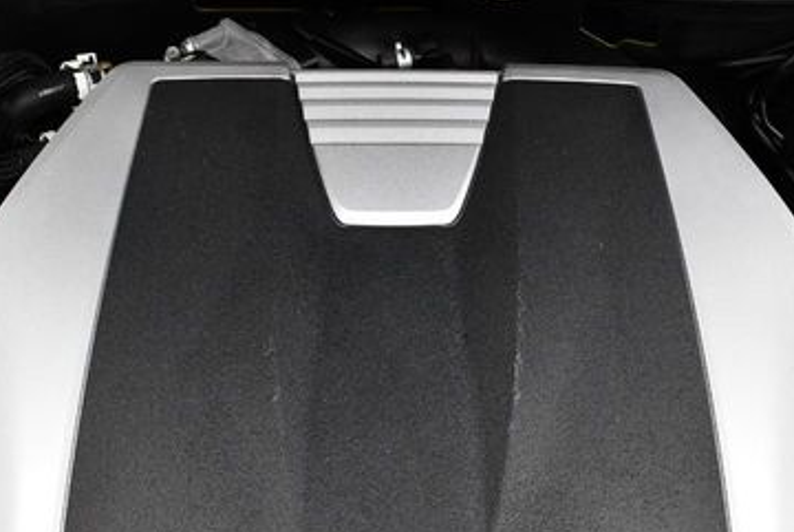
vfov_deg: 21.0
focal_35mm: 64
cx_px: 415
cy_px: 451
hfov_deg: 31.4
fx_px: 1413
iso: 2000
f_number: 3.5
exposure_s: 1/125
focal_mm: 18
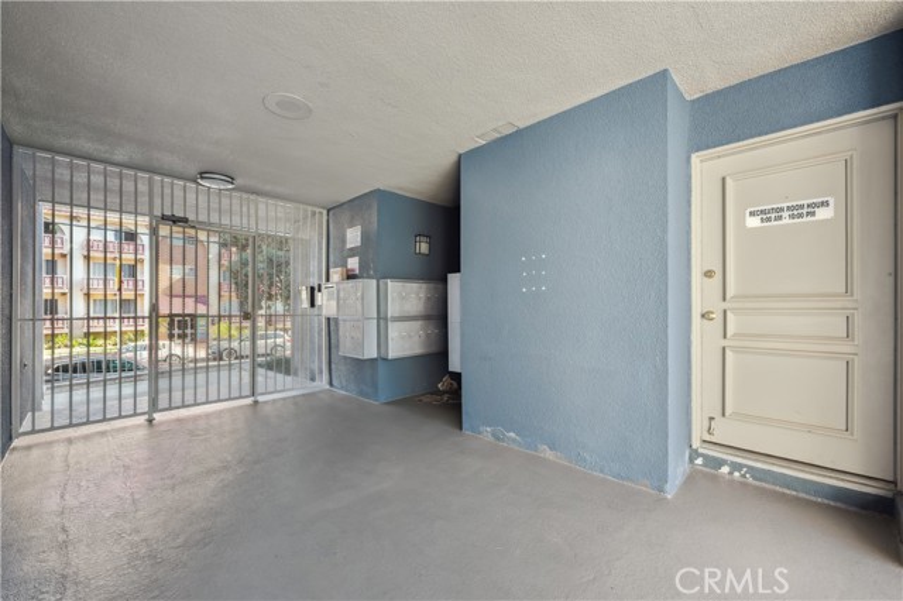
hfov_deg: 104.3
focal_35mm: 14
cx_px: 452
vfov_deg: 81.1
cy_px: 300
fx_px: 351
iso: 100
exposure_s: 1/13
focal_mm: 14
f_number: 9
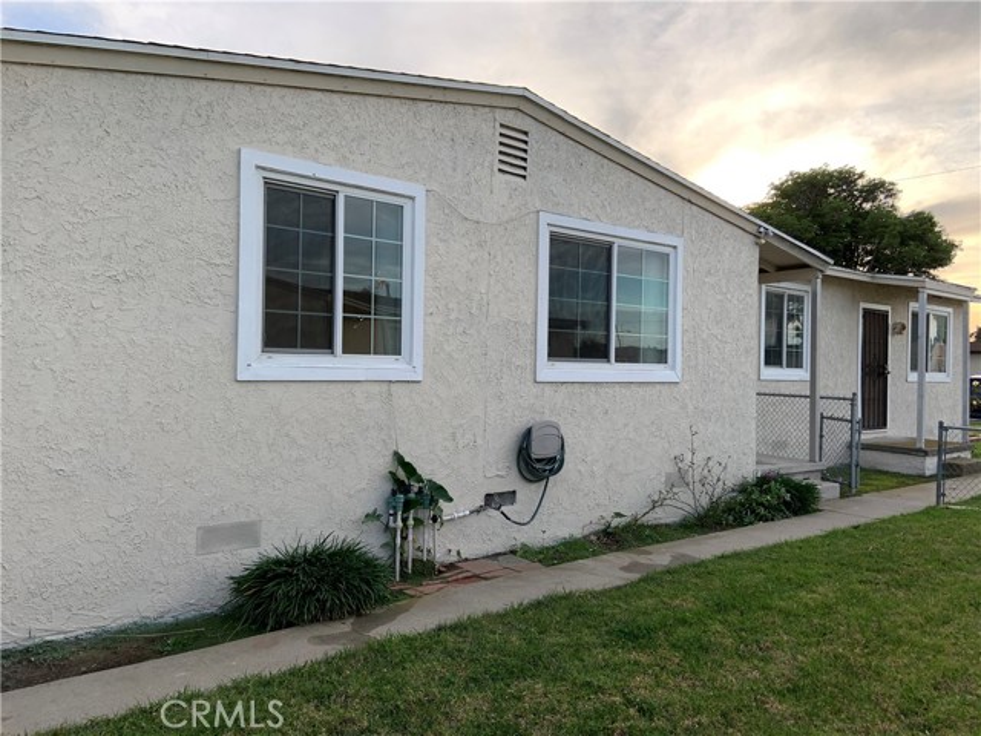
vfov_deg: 53.1
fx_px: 737
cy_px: 368
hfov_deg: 67.3
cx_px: 490
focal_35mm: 26
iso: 25
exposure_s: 1/512
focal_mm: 4.25
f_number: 1.8
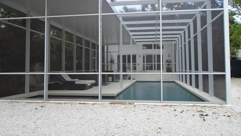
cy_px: 56
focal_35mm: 34
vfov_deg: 34.6
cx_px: 121
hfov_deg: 58.0
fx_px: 217
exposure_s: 1/30
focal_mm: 5.5
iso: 100
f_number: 3.5
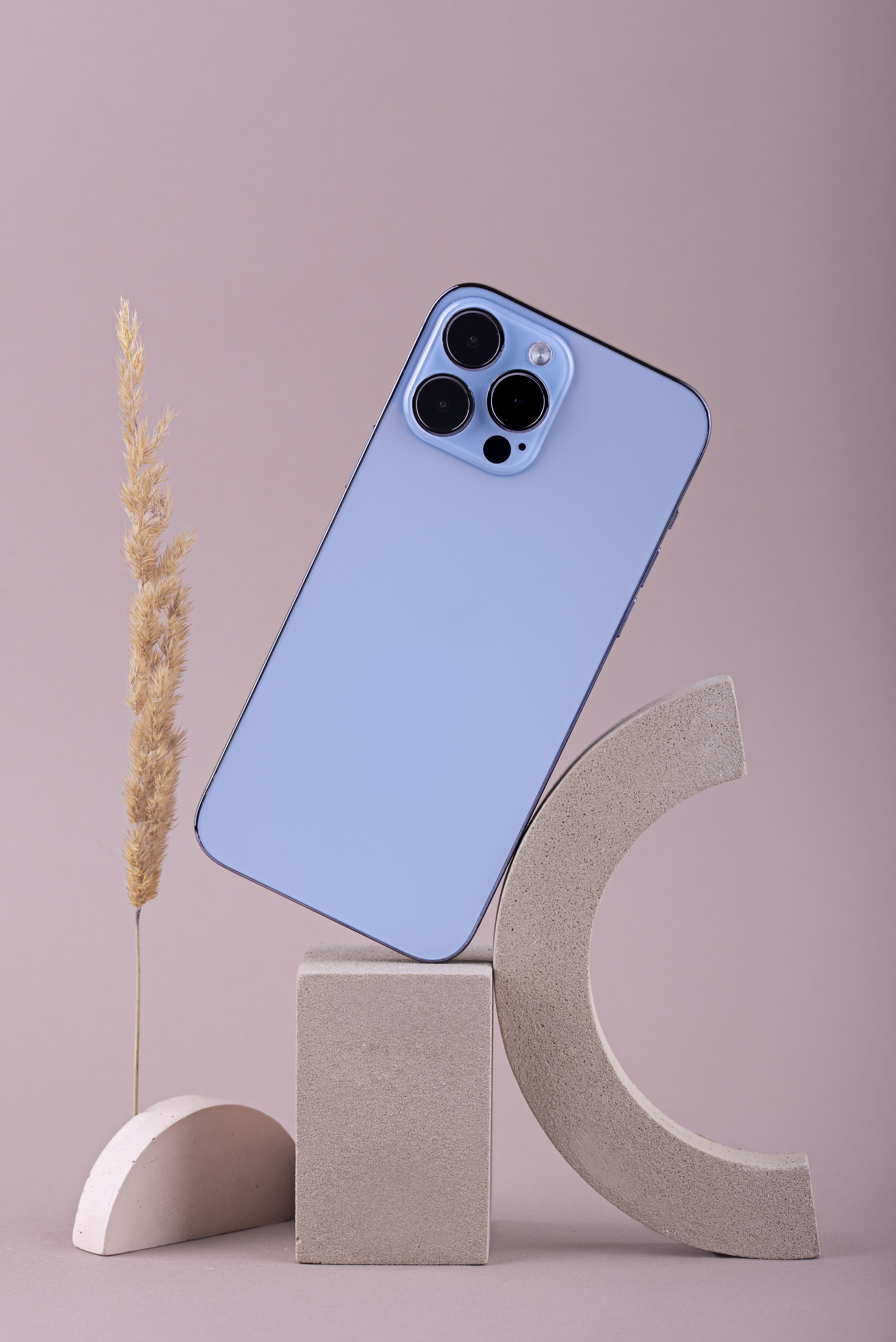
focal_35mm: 105
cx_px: 448
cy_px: 671
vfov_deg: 19.4
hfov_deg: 13.1
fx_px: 3916
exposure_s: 1/100
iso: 100
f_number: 10
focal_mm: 105
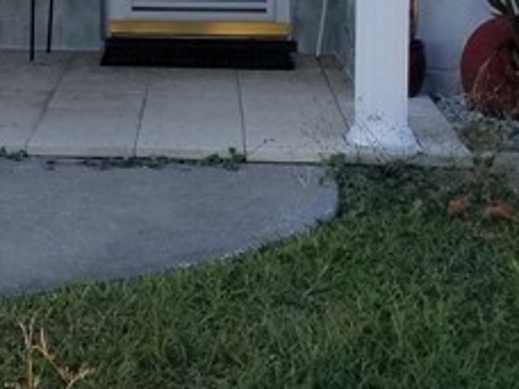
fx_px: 1754
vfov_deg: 12.4
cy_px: -80
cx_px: 9
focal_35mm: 117
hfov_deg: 16.5
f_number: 1.7
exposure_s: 1/944
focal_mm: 4.25
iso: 50
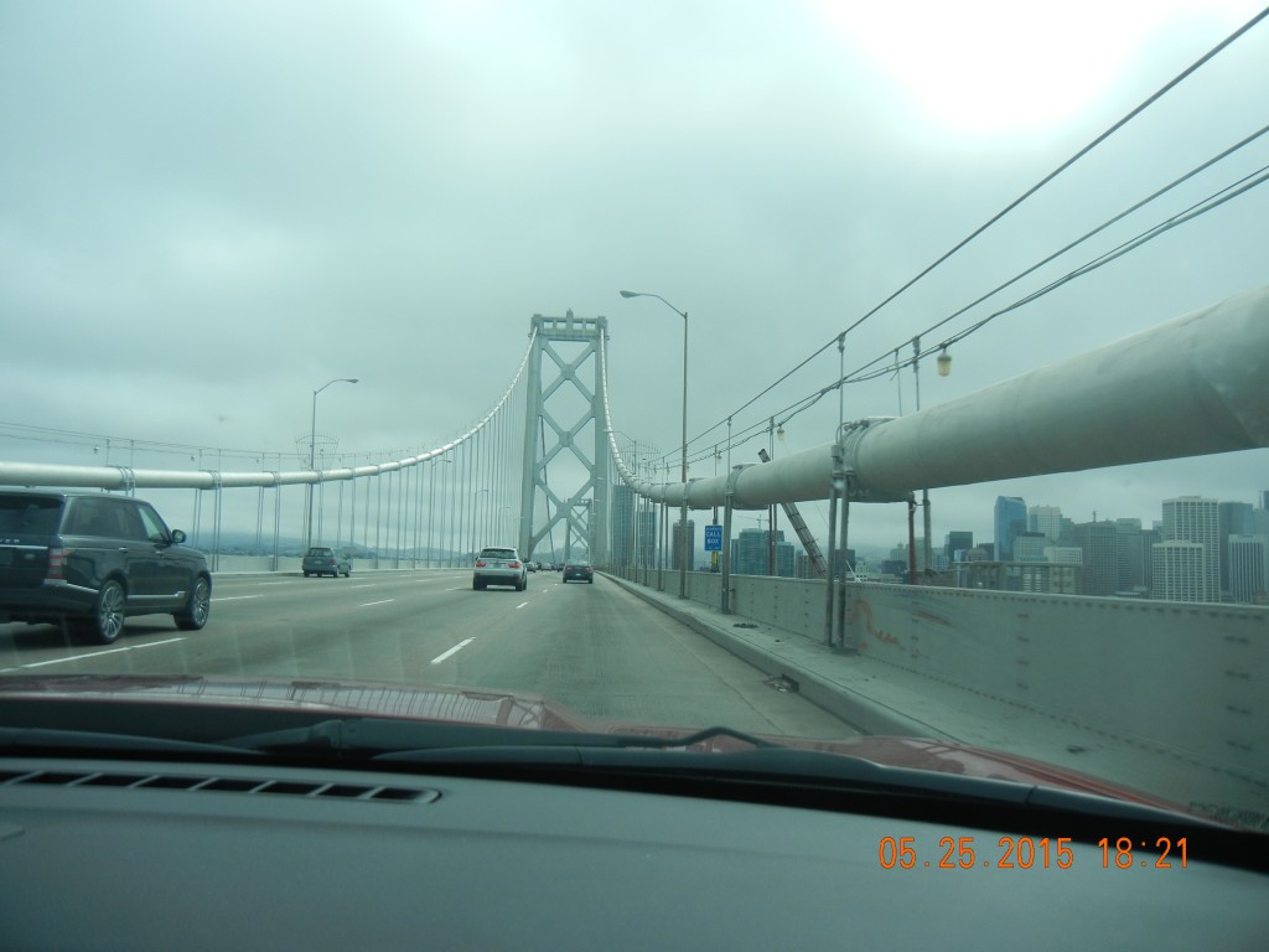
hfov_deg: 60.0
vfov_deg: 46.8
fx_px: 1100
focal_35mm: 30
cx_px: 634
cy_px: 476
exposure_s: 1/342
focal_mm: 5.4
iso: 160
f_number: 7
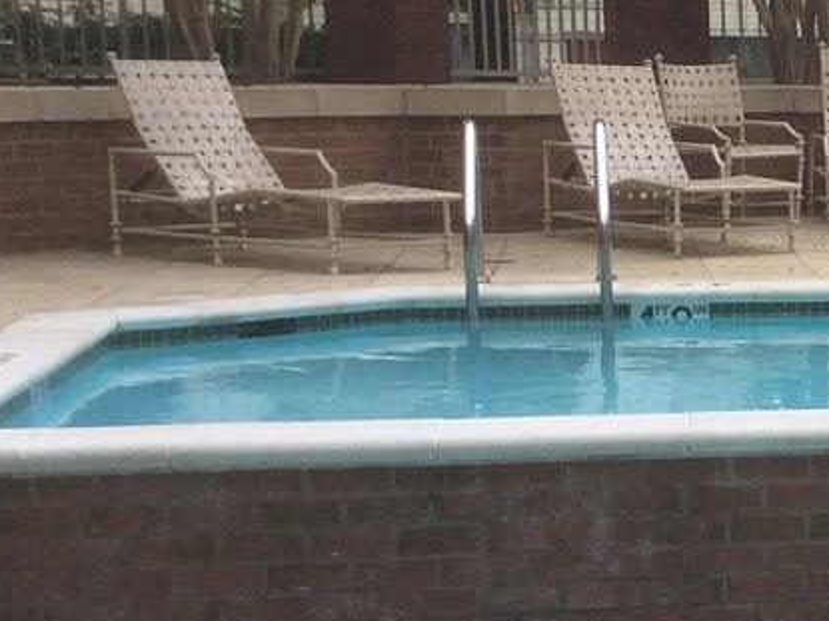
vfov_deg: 12.9
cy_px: 483
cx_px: 1482
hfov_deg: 15.0
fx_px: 2729
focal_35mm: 114
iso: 40
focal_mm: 4.15
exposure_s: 1/120
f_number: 2.2
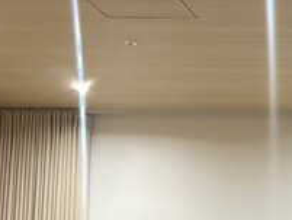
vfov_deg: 11.5
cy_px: 325
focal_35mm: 124
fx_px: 1047
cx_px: 590
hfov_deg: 13.5
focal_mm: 5.7
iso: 250
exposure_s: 1/60
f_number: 1.5
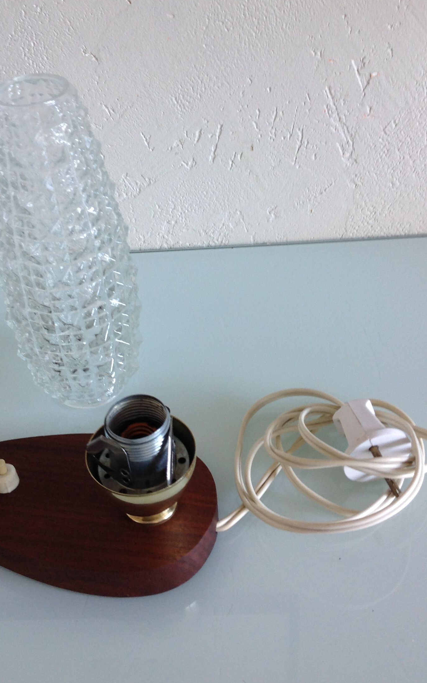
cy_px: 302
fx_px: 819
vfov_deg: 45.2
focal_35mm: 44
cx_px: 192
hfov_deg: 29.2
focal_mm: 4.28
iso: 64
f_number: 2.4
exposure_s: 1/15
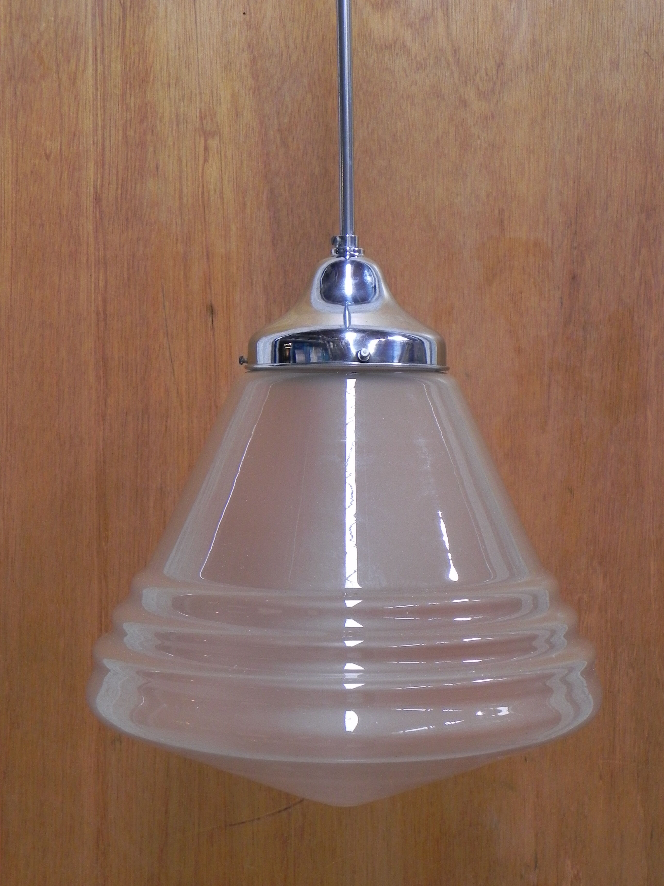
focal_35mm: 58
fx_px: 1483
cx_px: 332
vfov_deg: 33.2
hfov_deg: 25.2
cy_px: 443
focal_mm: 10.3
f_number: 3.5
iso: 260
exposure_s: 1/30
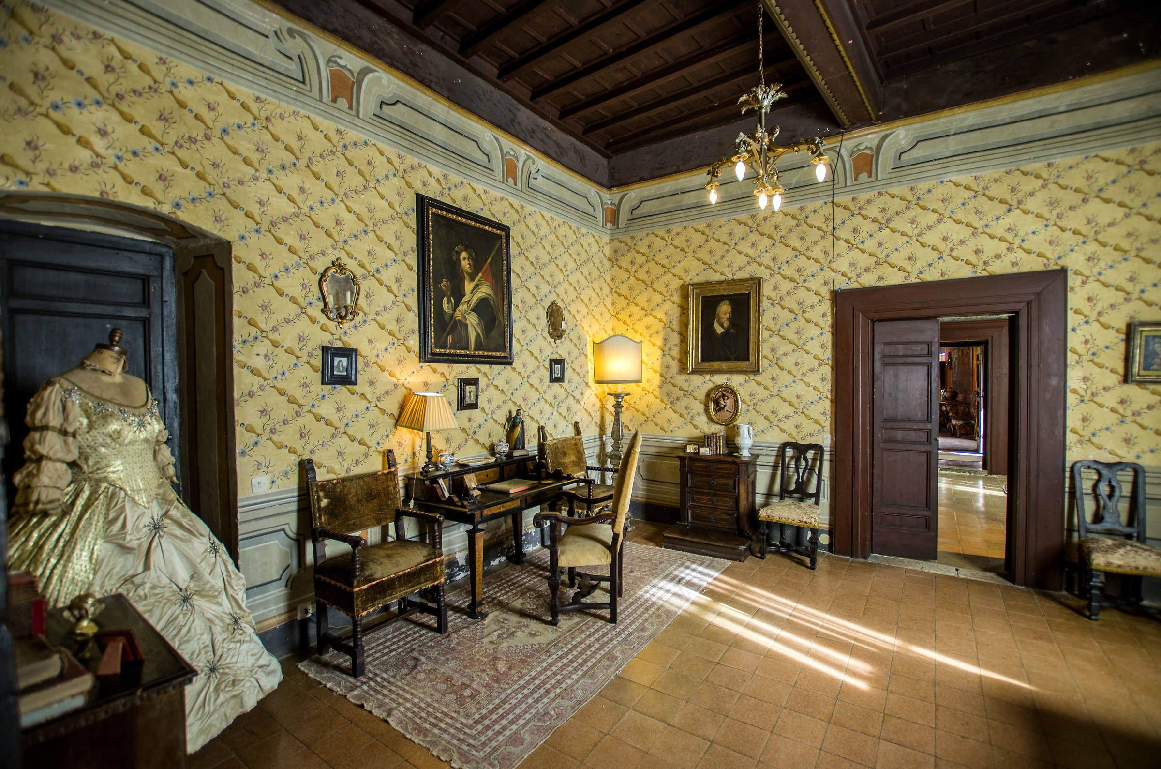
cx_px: 580
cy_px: 384
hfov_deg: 100.5
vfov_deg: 77.1
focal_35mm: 15
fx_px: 483
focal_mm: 10
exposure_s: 1/30
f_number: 3.5
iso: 200
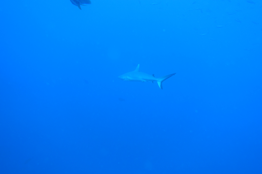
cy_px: 87
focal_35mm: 36
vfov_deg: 36.9
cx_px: 131
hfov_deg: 53.1
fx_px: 262
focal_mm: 13.16
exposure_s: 1/80
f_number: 2.8
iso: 125
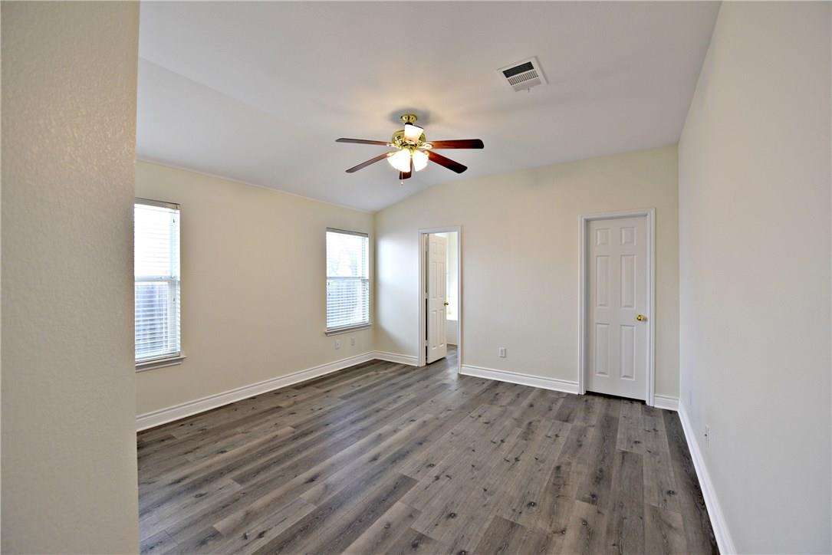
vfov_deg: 81.2
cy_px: 278
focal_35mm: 14
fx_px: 324
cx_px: 416
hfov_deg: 104.2
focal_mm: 14
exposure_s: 1/80
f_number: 4.5
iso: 400
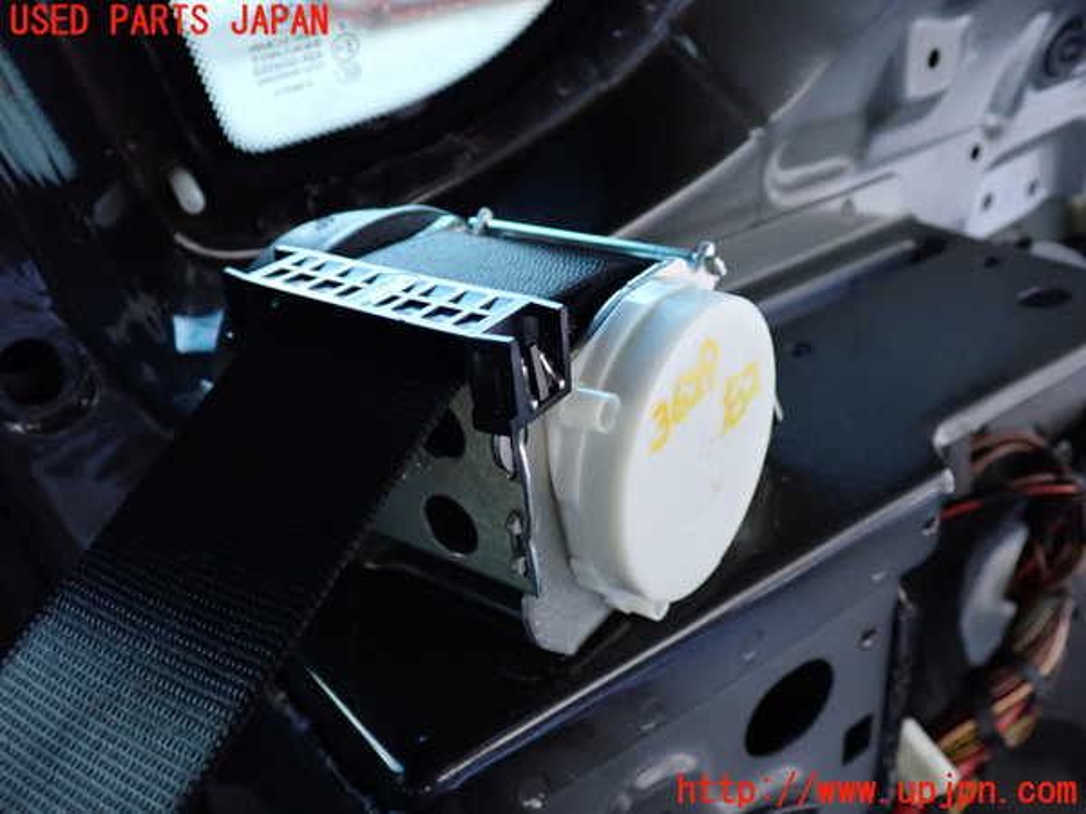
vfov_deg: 44.2
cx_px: 543
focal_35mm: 32
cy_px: 407
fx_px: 1004
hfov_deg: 56.8
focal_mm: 5.79
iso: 800
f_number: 2.4
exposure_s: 1/30
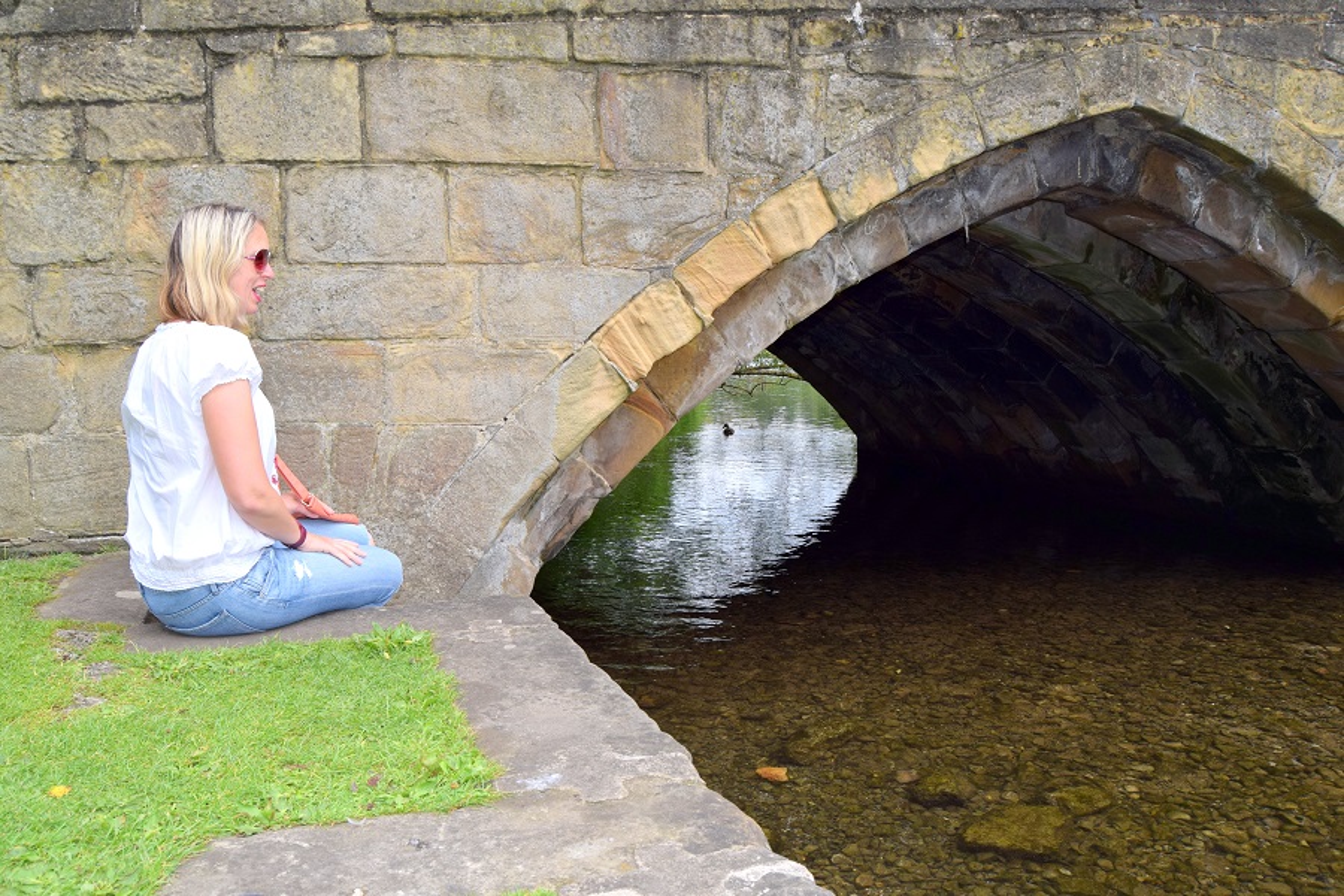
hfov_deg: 67.4
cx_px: 672
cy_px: 448
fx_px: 1008
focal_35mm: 27
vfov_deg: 47.9
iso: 100
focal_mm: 18
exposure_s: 1/200
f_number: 7.1
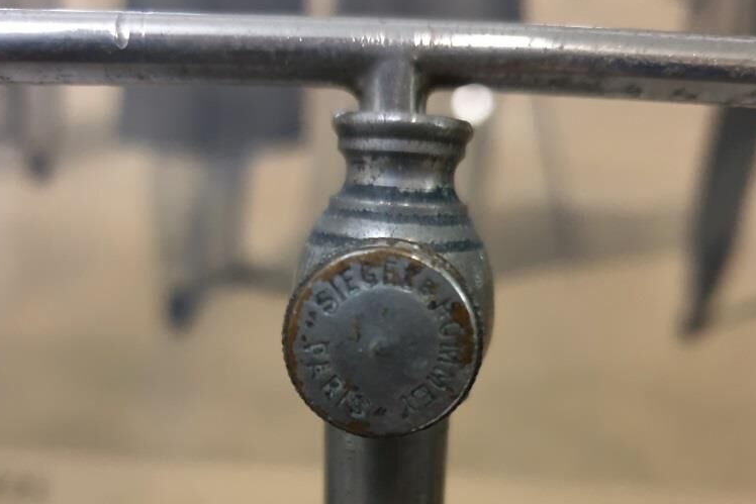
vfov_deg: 34.1
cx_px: 378
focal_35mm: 37
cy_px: 447
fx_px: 777
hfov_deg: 51.9
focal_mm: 4.3
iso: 320
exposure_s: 1/50
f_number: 1.5
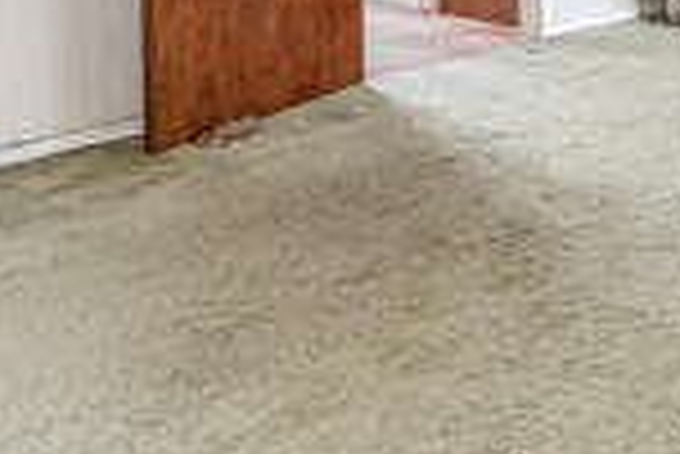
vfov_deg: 22.2
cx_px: 885
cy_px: -196
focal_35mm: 52
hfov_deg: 30.2
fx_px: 983
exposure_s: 1
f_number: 9
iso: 320
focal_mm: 12
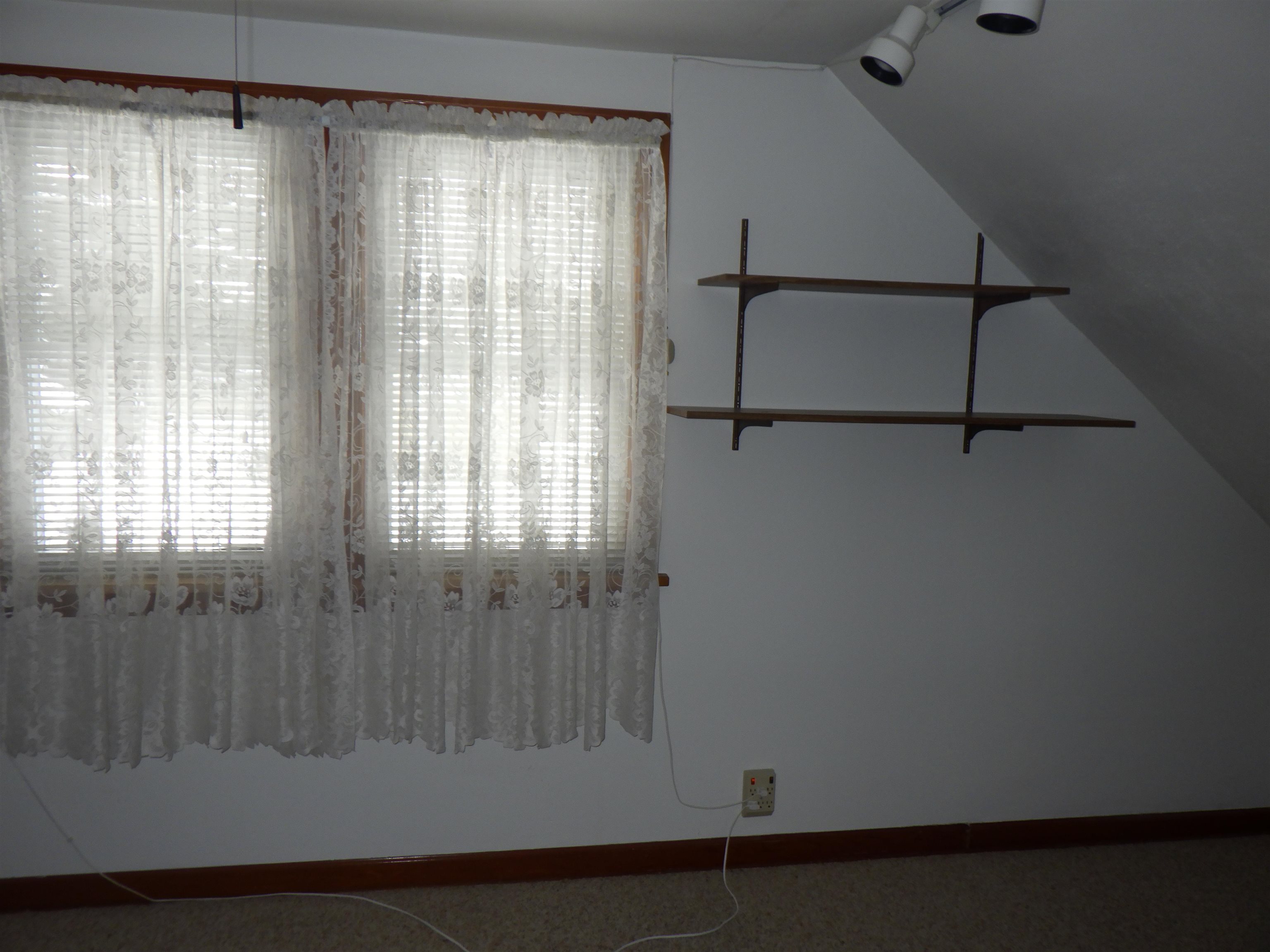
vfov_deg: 49.7
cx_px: 635
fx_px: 1027
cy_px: 476
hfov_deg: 63.4
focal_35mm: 28
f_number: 3.5
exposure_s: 1/80
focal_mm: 5
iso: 125
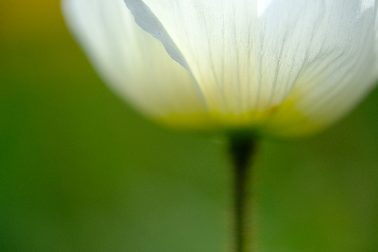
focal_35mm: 120
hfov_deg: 17.1
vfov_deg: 11.4
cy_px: 126
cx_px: 189
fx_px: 1260
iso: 200
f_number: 2.8
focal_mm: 80
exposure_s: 1/1250
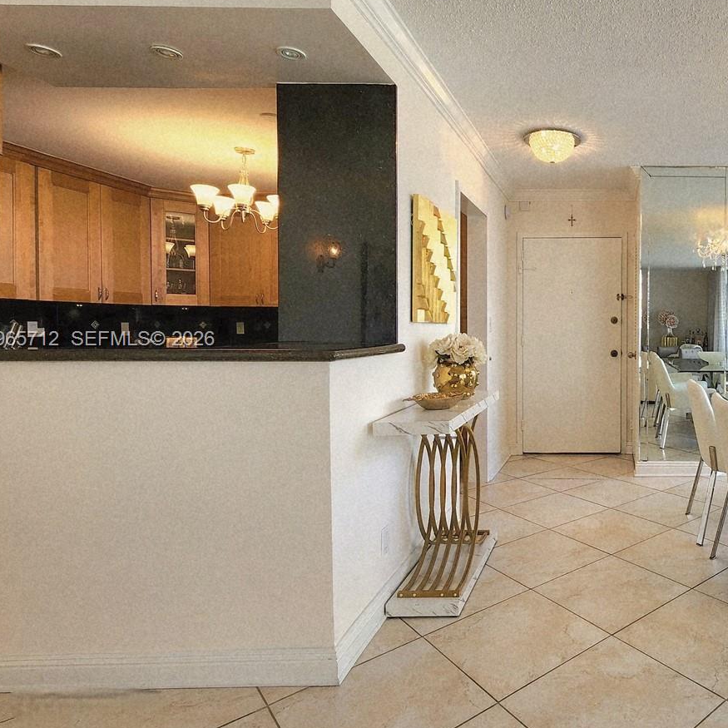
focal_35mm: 21
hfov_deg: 63.2
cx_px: 622
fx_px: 500
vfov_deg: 72.1
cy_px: 340
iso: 80
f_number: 2.2
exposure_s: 1/120
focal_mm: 2.2
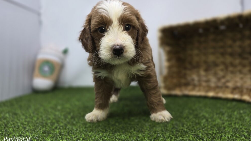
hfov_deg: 71.9
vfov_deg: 44.1
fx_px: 173
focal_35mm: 26
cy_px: 56
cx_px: 121
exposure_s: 1/120
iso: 50
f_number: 1.7
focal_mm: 6.3
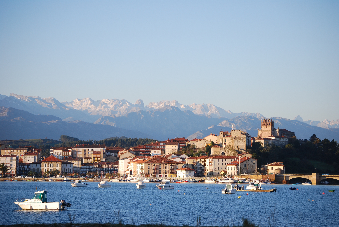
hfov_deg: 15.2
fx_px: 1273
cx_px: 170
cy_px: 114
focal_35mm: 135
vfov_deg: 10.2
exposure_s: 1/500
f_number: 5.6
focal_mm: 90
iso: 180
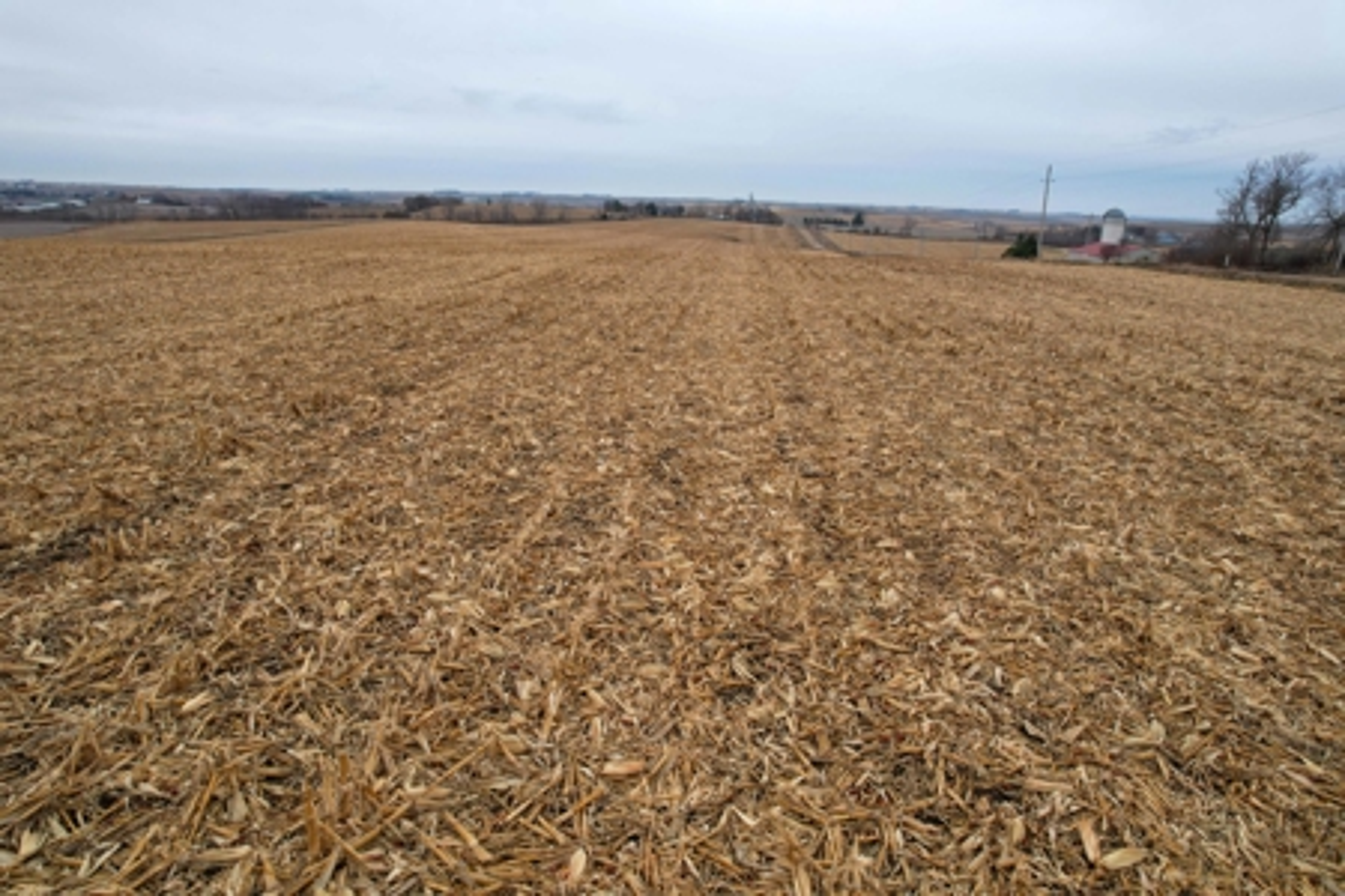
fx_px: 822
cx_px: 672
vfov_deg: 57.2
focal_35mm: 22
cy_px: 448
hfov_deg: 78.6
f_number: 2.8
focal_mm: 8.38
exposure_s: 1/1000
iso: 130
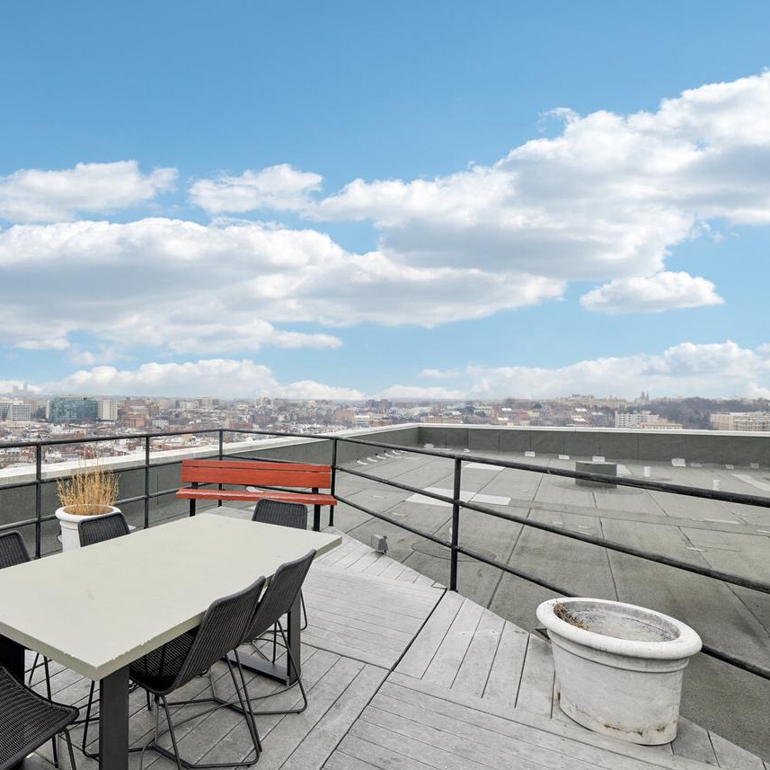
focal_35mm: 20
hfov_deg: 68.1
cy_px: 416
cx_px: 160
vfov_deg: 74.7
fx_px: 503
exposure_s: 1/80
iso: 100
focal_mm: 14
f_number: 8
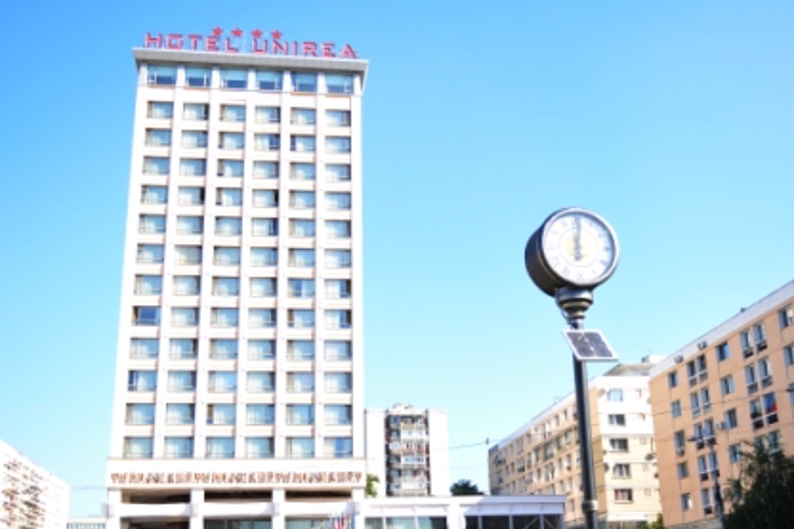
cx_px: 418
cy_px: 277
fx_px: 926
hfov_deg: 46.4
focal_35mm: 42
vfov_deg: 31.9
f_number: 10
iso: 250
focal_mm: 26
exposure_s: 1/400
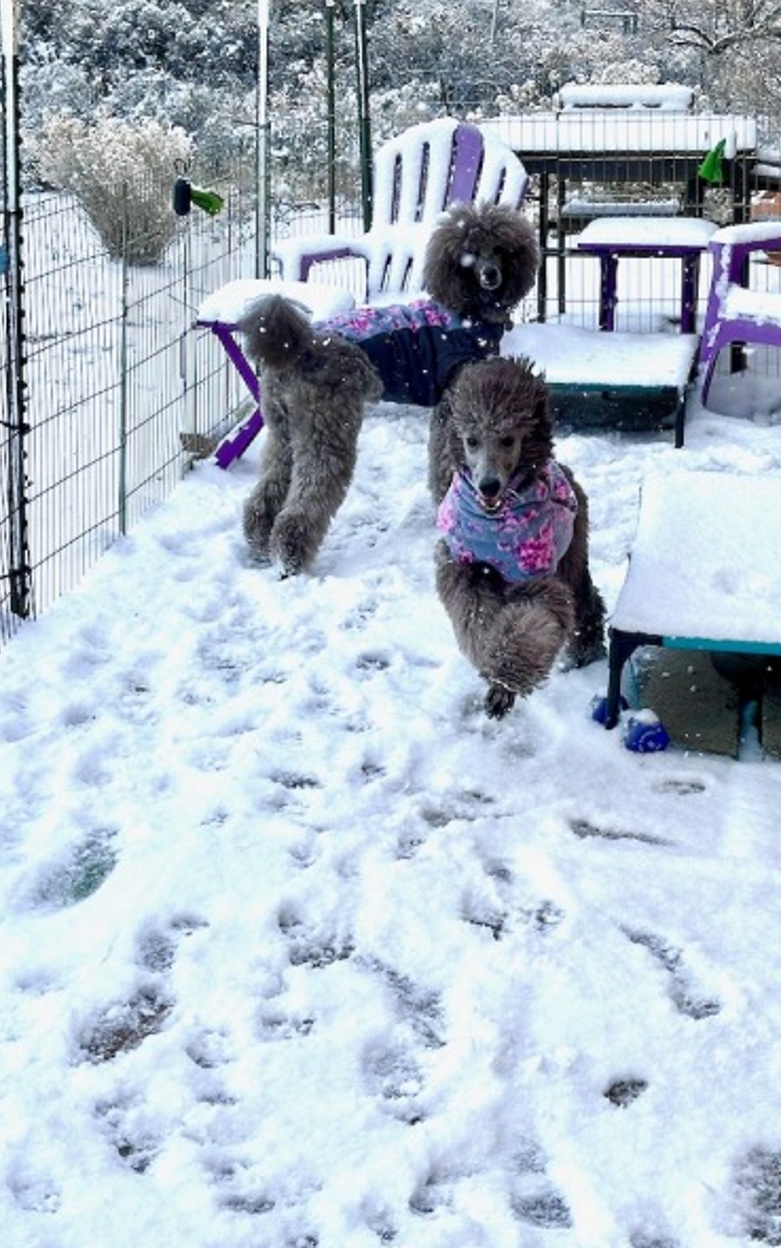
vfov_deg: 29.8
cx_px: 504
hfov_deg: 18.8
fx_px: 2349
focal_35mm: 69
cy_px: 624
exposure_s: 1/1453
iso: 64
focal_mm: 6.86
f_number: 1.78
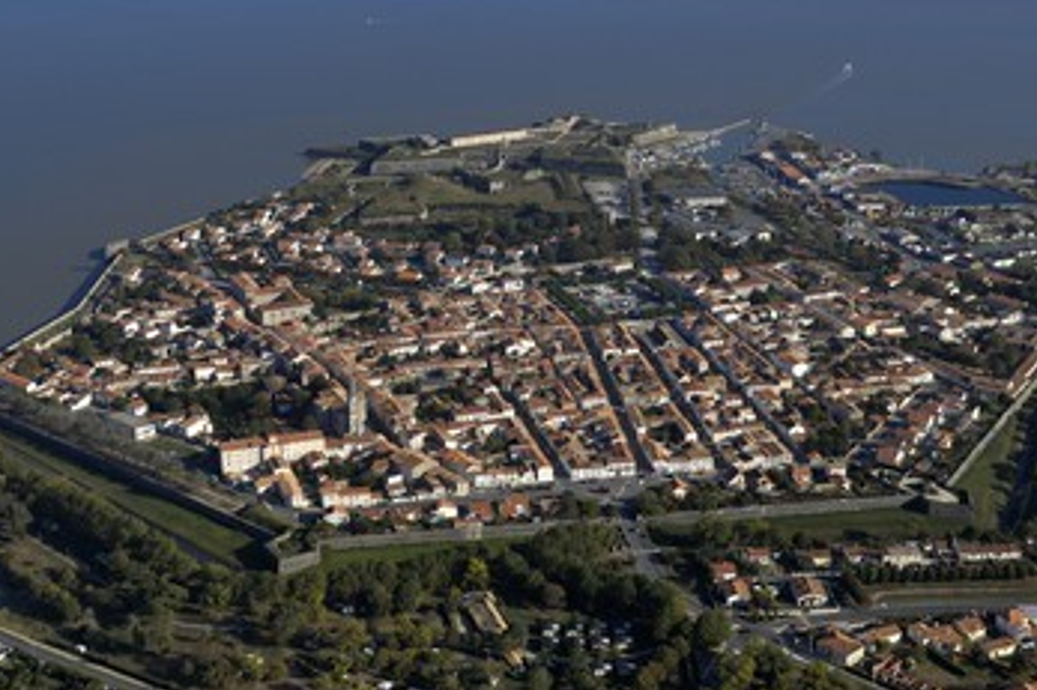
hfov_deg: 38.9
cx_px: 492
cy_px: 284
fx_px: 1468
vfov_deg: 26.4
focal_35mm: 51
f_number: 5
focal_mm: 28
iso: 100
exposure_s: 1/640
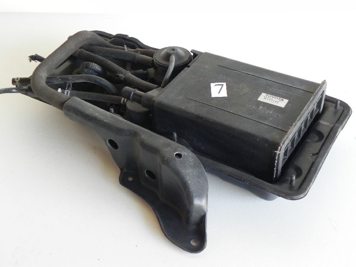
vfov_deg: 28.0
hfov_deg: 36.8
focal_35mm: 52
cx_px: 178
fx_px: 535
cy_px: 134
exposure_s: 1/30
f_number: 3.5
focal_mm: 9.2
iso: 367
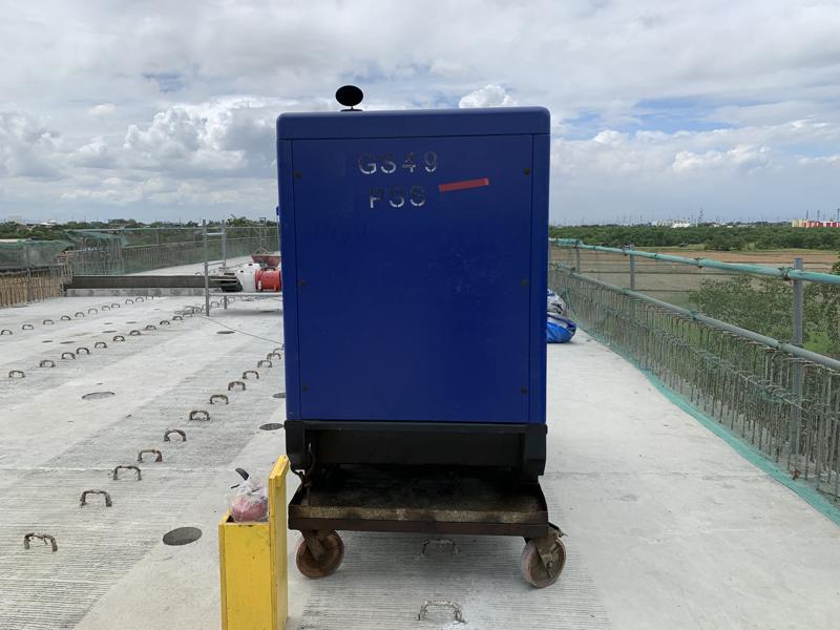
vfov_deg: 53.1
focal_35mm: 26
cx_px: 420
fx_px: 631
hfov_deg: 67.3
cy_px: 315
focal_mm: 4.25
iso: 25
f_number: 1.8
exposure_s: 1/3185
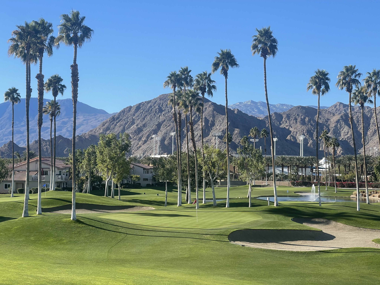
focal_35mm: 64
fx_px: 703
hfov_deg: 30.3
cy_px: 142
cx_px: 190
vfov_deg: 22.9
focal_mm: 7.5
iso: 20
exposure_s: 1/927
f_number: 2.2
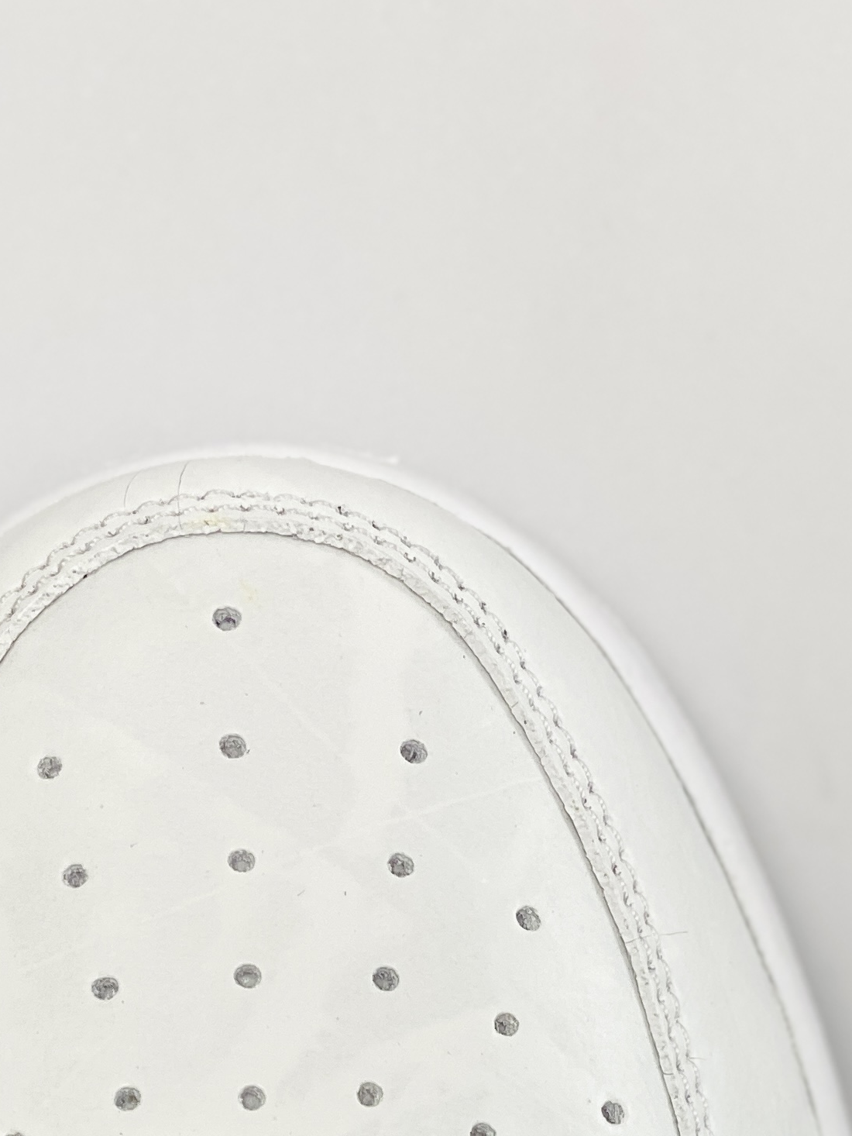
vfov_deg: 13.3
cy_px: 1520
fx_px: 4691
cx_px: 305
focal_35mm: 143
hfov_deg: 10.4
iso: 32
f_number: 2
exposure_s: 1/100
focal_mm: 6
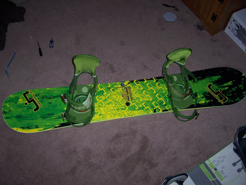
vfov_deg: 39.7
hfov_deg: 51.4
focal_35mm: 36
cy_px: 92
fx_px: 256
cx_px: 123
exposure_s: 1/60
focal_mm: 6.2
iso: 80
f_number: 2.8
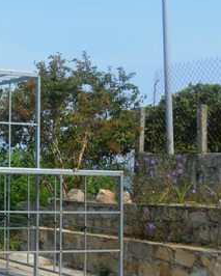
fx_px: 719
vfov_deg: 21.7
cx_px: -106
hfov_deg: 16.1
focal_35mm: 88
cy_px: 99
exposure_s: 1/250
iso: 100
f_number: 8
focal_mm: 26
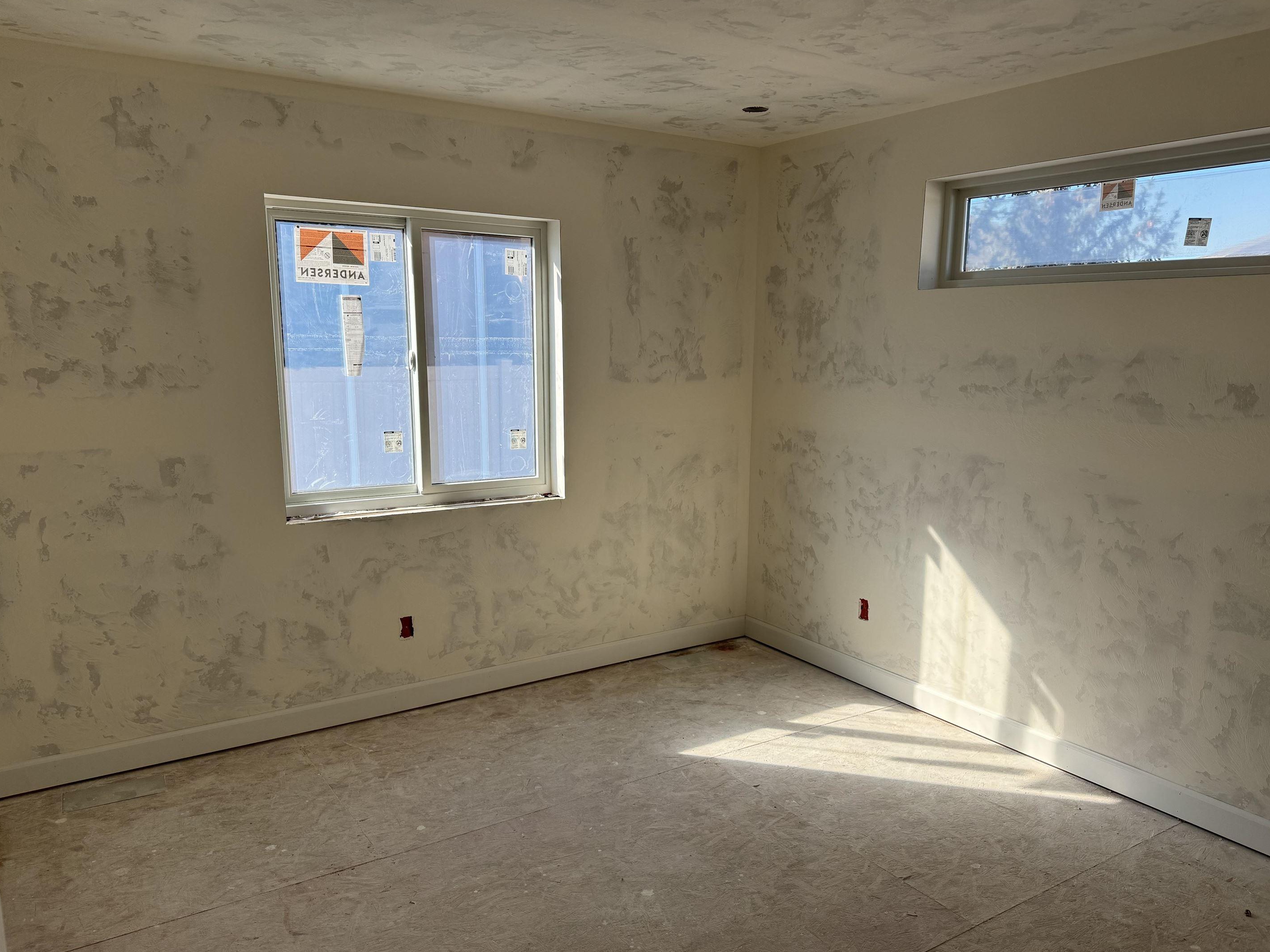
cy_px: 504
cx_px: 662
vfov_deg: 53.0
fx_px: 954
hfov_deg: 67.3
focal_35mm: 26
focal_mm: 6.86
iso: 80
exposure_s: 1/912
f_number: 1.78
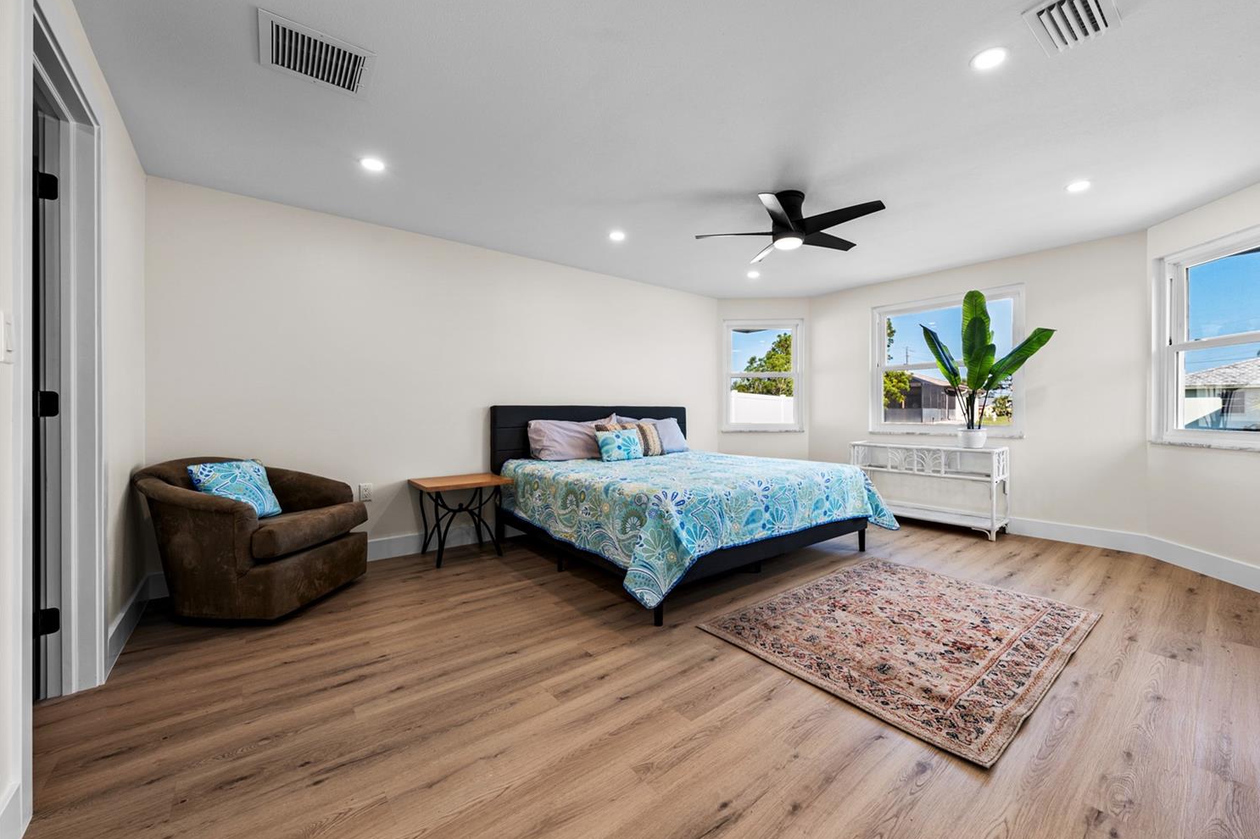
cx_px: 677
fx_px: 490
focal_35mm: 14
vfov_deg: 81.2
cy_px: 413
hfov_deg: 104.1
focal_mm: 13
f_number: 8
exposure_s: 1/10
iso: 400
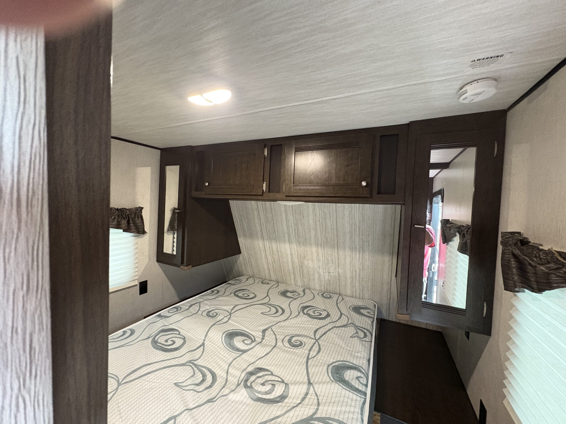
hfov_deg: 102.1
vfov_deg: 85.7
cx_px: 283
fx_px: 229
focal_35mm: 14
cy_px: 212
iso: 800
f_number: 2.2
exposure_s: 1/60
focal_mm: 2.2
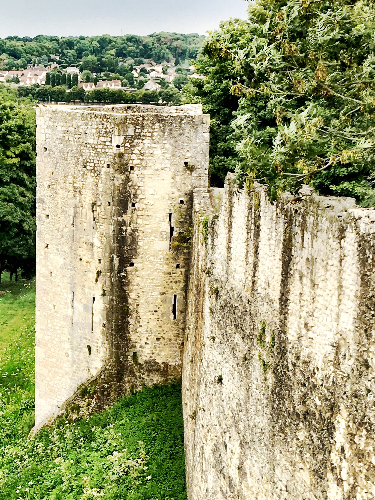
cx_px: -44
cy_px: 210
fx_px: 1011
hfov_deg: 20.0
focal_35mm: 70
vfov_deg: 27.7
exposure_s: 1/463
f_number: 2.2
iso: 25
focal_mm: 4.15
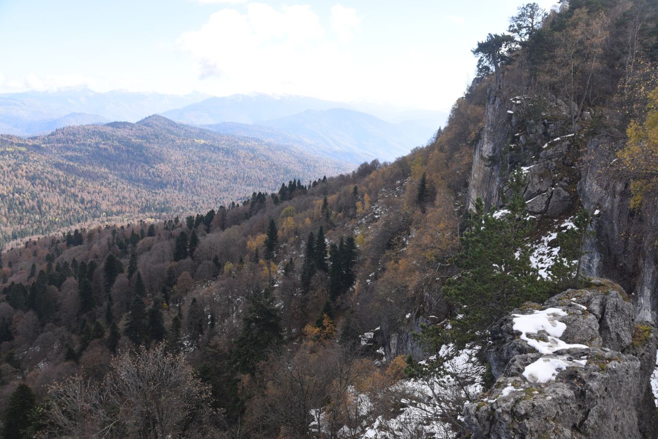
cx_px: 336
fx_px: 585
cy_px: 217
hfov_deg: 58.7
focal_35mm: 32
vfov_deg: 41.1
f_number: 5.6
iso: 100
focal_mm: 31
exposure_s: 1/125
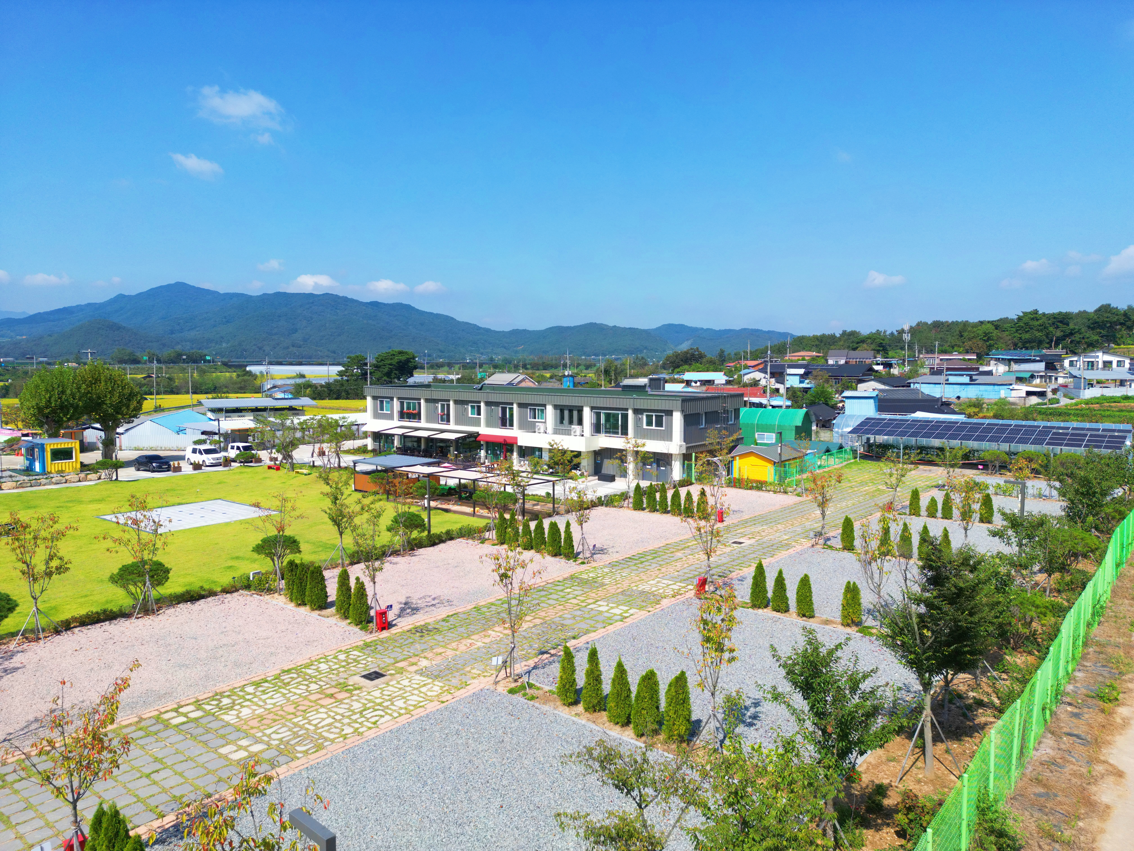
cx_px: 567
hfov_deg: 71.6
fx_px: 786
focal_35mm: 24
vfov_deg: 56.8
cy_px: 426
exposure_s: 1/2500
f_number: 1.7
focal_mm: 6.72
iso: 100
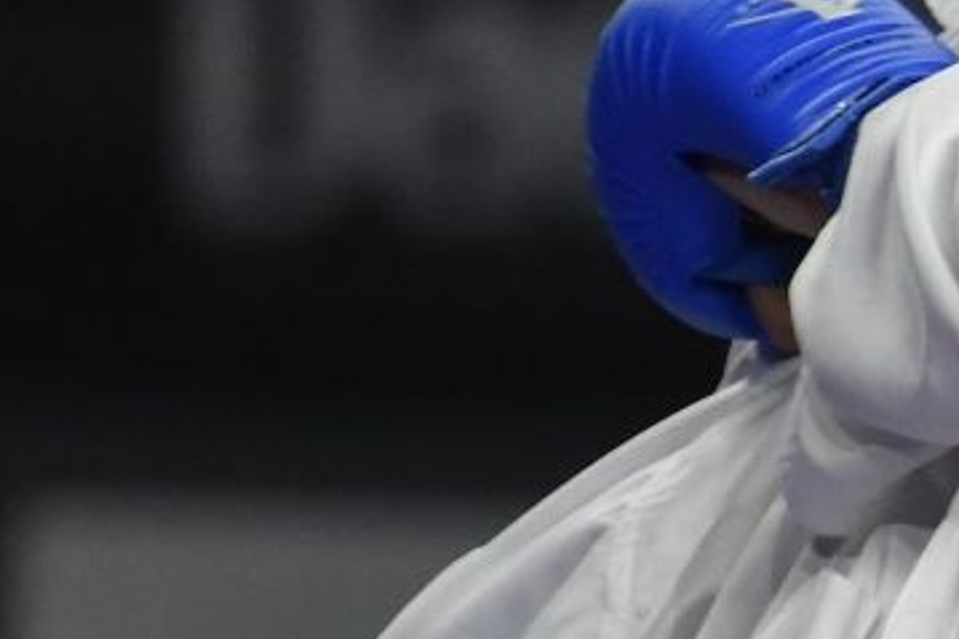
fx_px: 56046
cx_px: 2319
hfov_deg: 1.0
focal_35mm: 2105
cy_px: 457
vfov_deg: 0.7
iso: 1250
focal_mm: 280
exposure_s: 1/800
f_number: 4
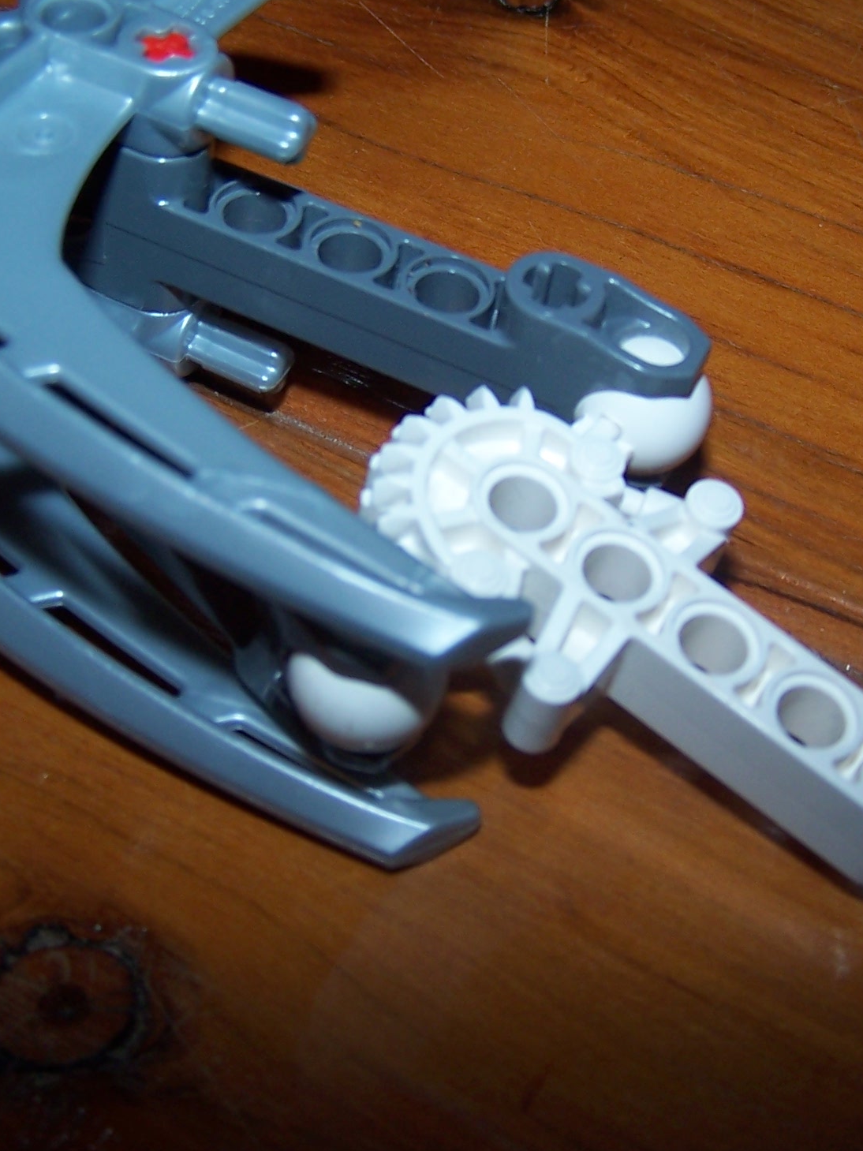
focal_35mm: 60
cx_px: 450
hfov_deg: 24.4
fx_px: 1995
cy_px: 534
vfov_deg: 32.2
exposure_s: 1/60
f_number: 2.8
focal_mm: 6.3
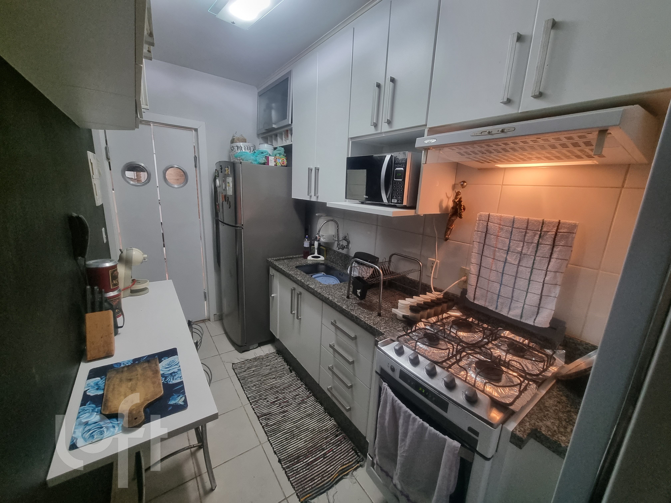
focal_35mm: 13
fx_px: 252
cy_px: 252
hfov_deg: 106.2
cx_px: 336
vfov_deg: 89.9
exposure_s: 1/60
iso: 400
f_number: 2.2
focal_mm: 2.2
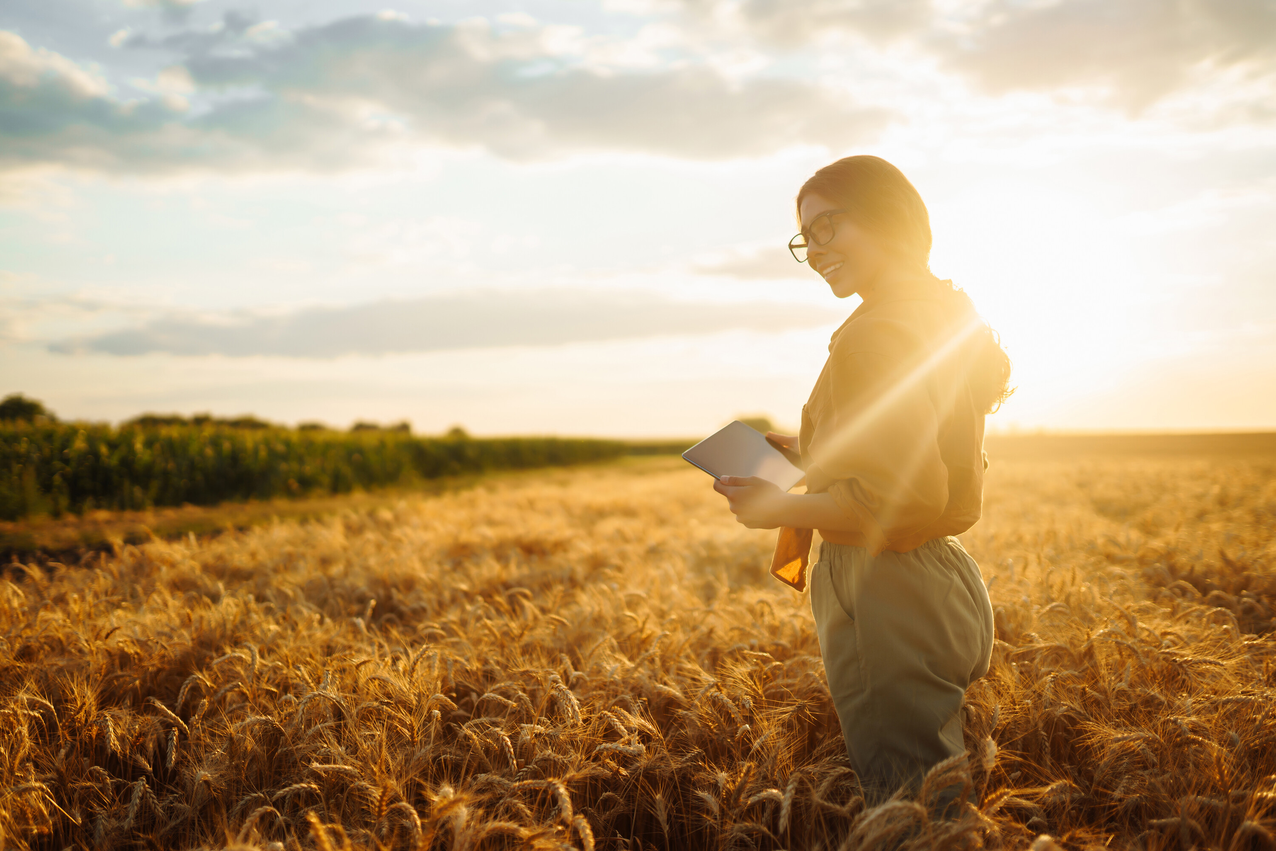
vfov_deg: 37.9
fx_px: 1240
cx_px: 638
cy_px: 426
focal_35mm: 35
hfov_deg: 54.4
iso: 125
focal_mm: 35
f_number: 1.4
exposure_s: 1/4000
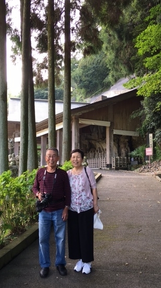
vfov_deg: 54.0
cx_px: 79
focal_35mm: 37
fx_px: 281
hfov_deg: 31.9
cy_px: 146
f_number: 2.2
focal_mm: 4.15
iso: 25
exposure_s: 1/40
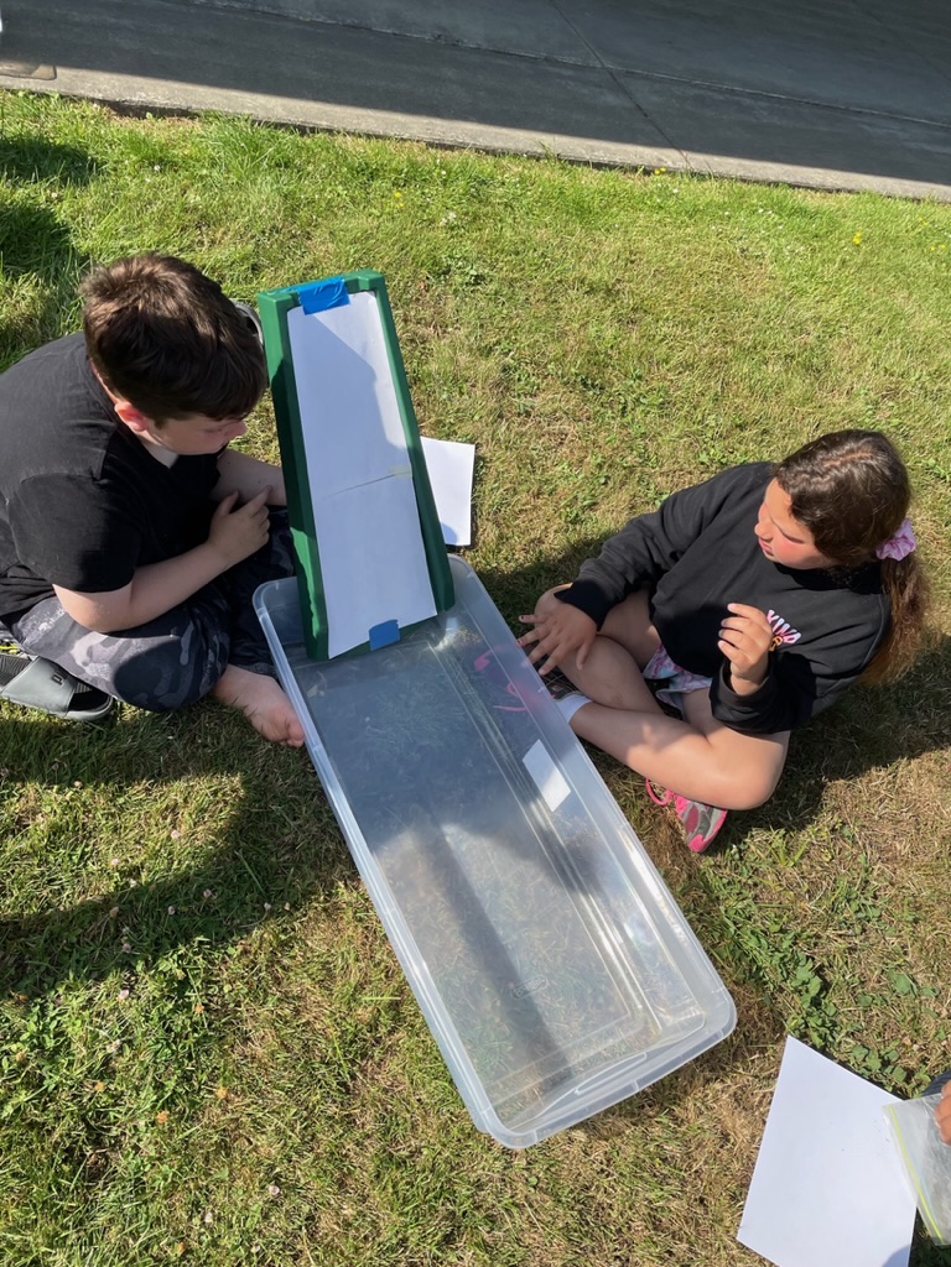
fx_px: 952
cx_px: 476
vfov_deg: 67.3
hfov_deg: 53.1
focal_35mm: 26
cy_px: 634
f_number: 1.6
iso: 32
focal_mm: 4.2
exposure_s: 1/1742
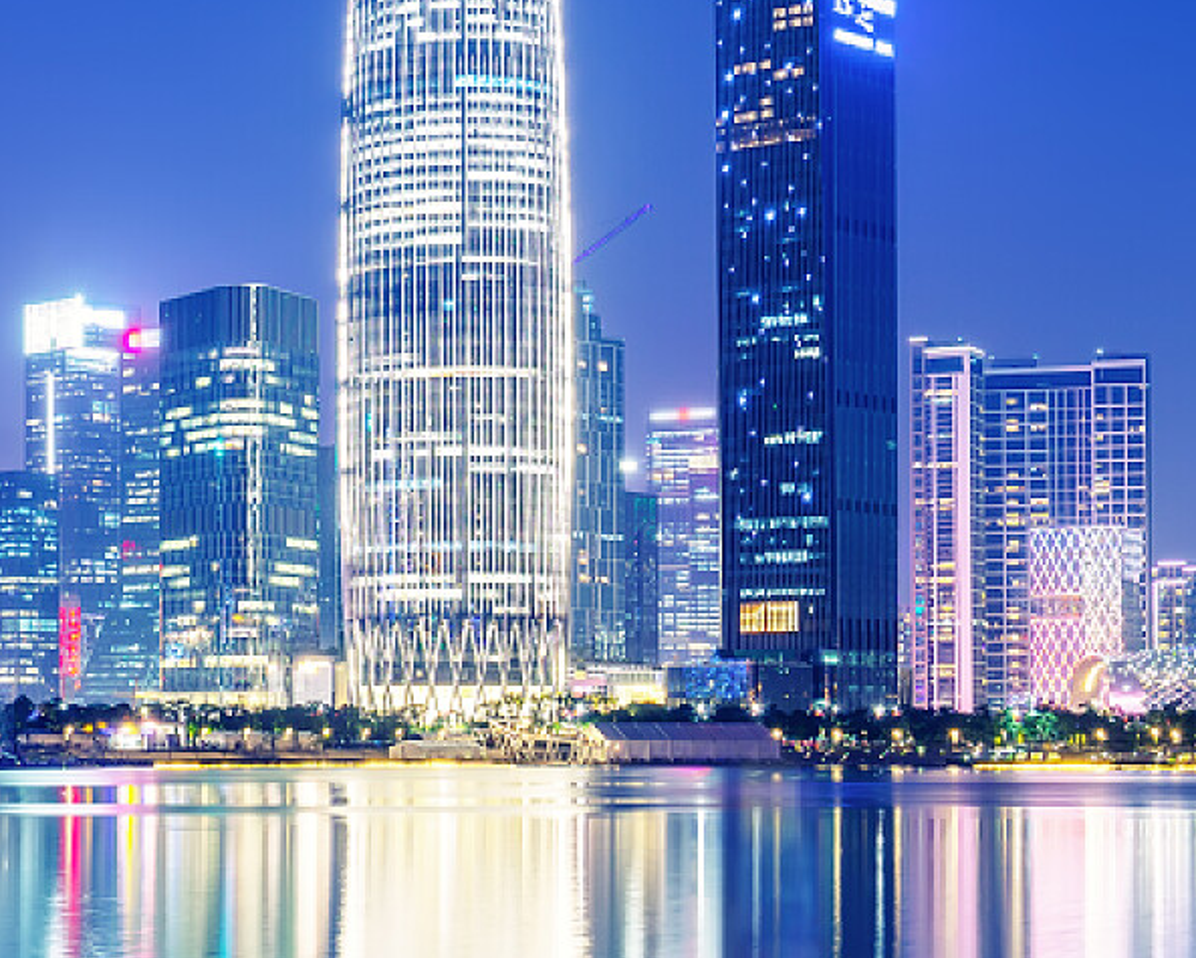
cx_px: -149
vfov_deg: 18.4
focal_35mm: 82
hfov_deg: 21.9
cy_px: 59
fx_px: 2904
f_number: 11
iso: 100
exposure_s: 13
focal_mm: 27
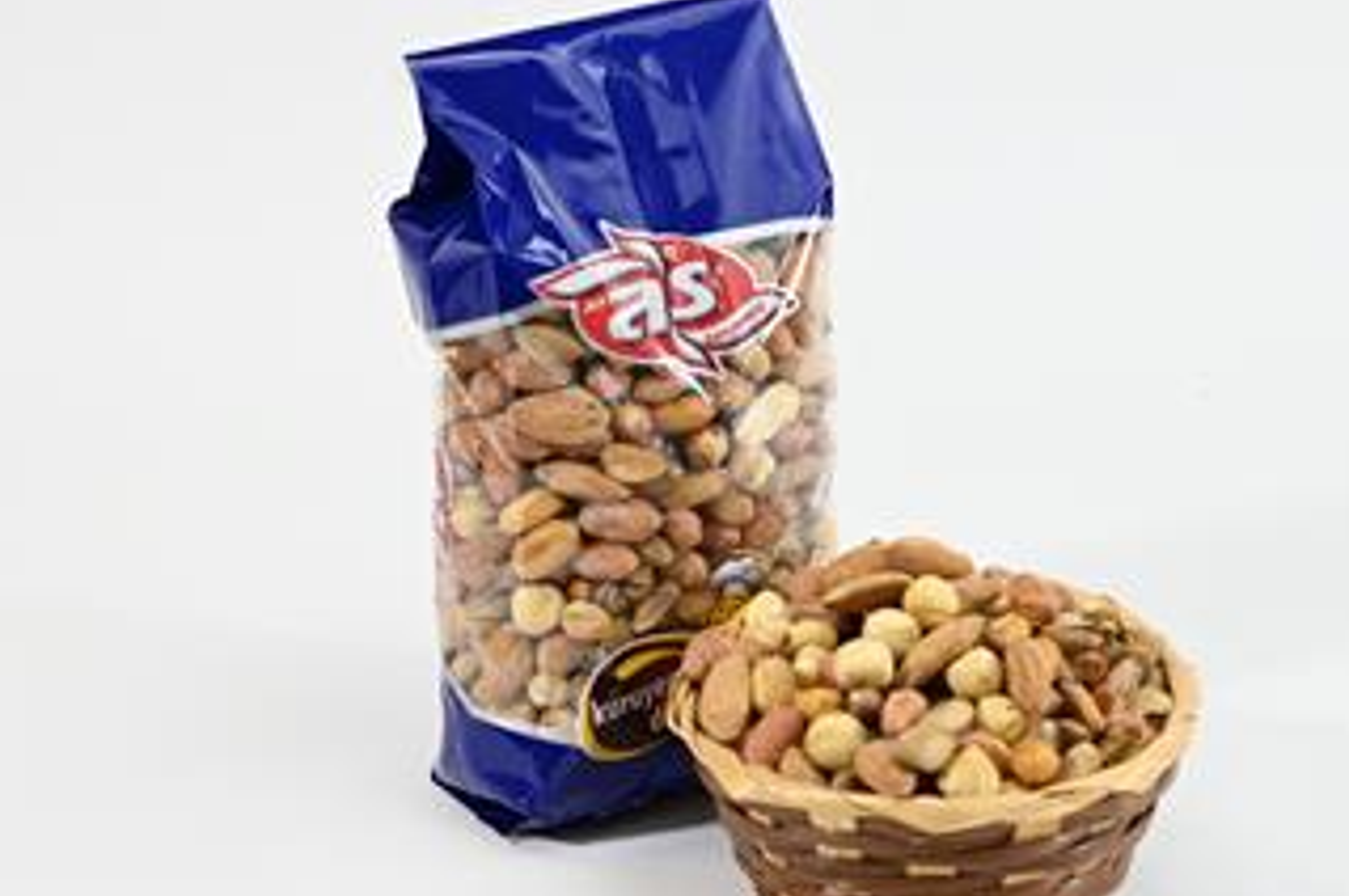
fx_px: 3519
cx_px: 736
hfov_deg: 21.7
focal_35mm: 94
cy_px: 494
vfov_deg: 14.5
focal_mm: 50
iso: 100
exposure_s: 1/40
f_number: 4.5
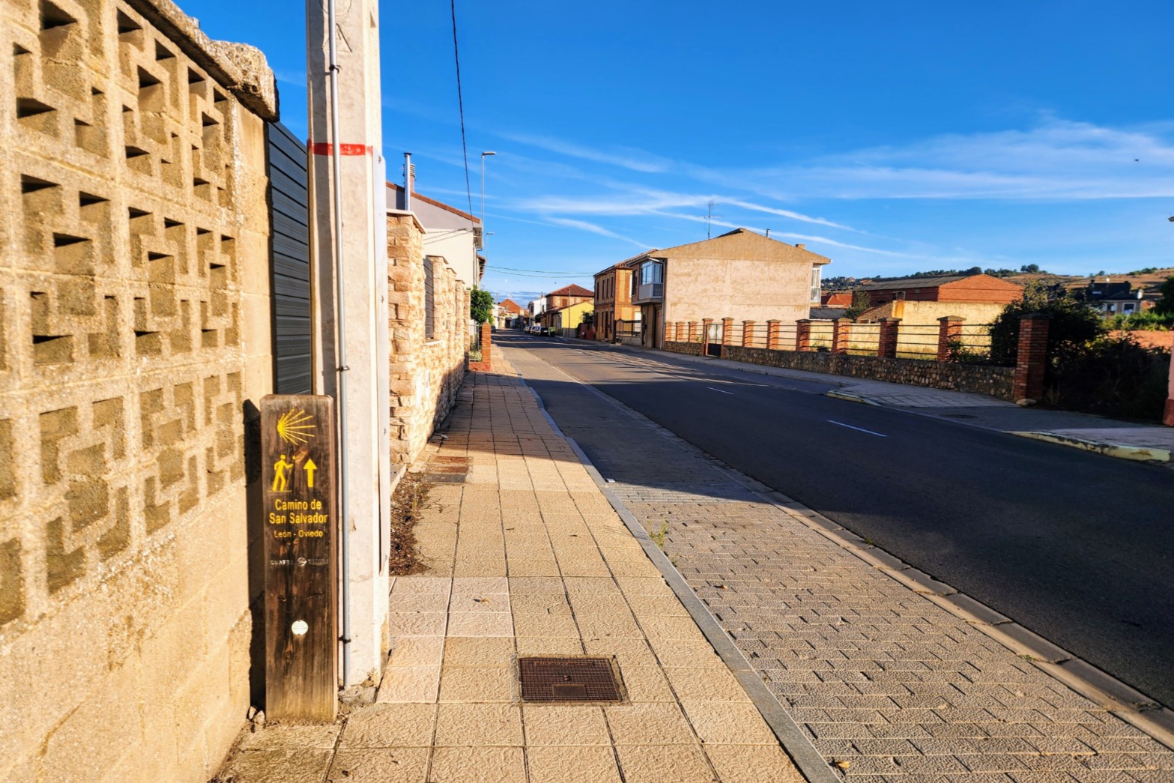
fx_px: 783
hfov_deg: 73.7
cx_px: 587
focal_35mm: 24
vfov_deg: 53.1
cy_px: 423
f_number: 1.8
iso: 12
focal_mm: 6.4
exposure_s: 1/684
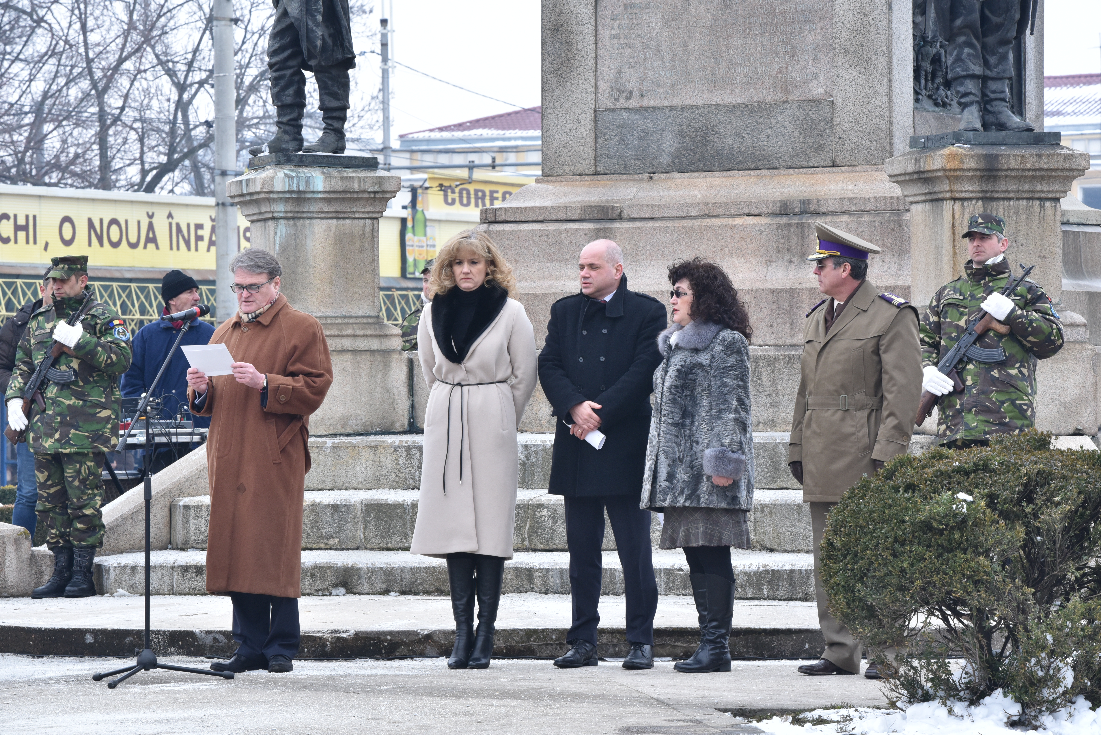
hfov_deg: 11.7
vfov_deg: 7.9
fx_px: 5354
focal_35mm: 175
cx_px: 550
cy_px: 368
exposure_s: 1/400
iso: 1250
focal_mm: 175
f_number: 13
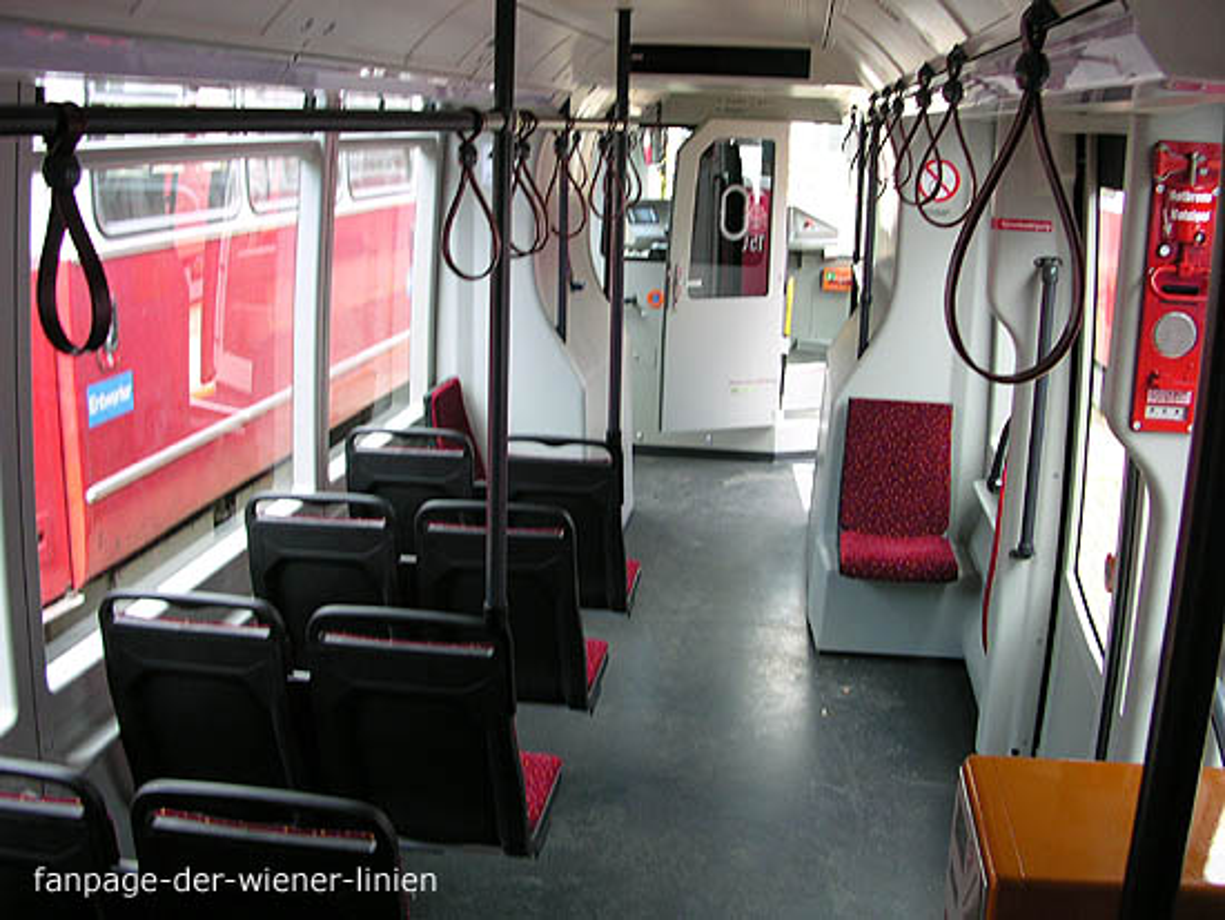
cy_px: 460
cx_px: 612
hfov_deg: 50.1
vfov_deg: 38.7
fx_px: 1310
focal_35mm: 37
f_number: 2.7
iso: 100
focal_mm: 5.6
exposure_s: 1/37.2
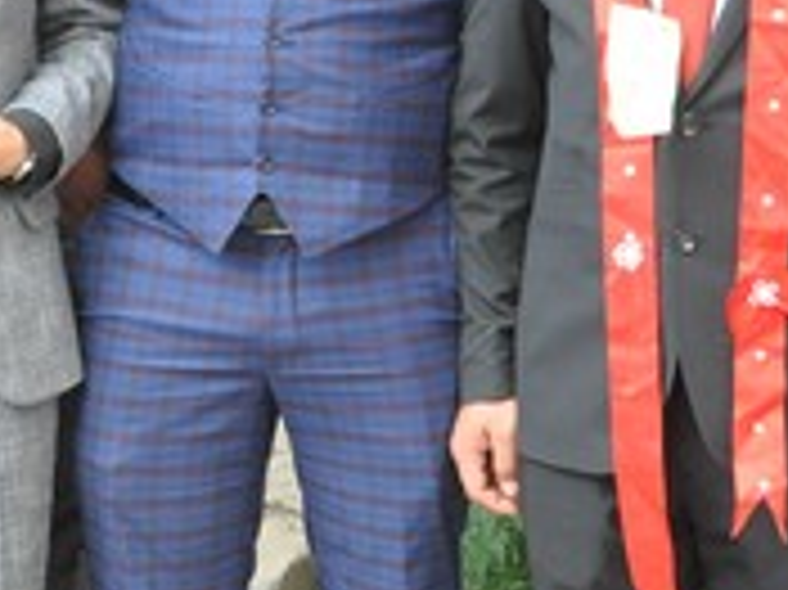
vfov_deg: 11.7
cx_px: 338
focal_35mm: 127
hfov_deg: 15.5
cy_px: 263
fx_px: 2889
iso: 1250
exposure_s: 1/200
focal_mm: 22
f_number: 7.1
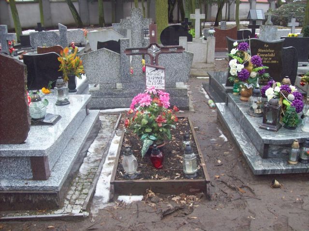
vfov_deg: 39.7
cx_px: 154
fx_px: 321
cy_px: 116
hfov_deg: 51.4
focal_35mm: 36
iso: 80
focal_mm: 6
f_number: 2.7
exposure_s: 1/85.6
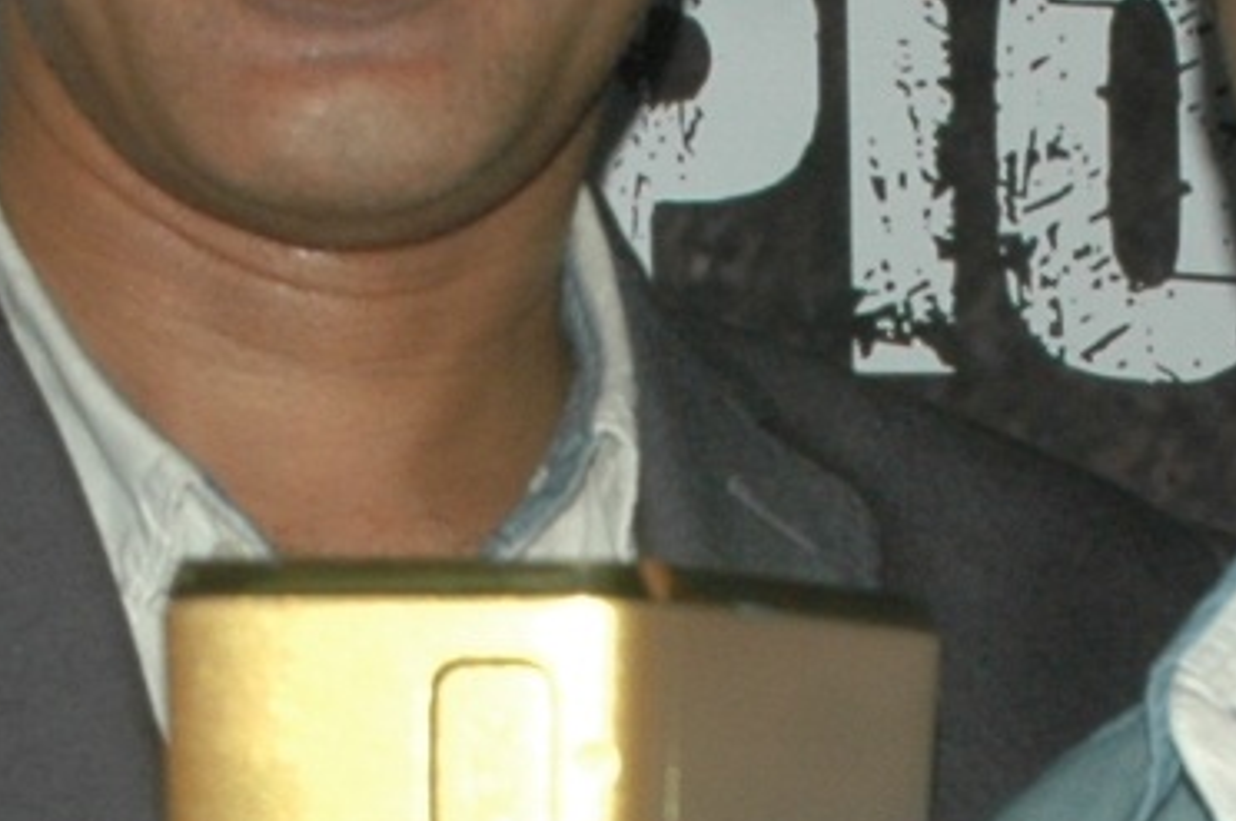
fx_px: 8675
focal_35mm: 253
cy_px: 1057
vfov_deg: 5.4
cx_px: 691
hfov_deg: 8.1
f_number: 8
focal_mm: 28
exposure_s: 1/125
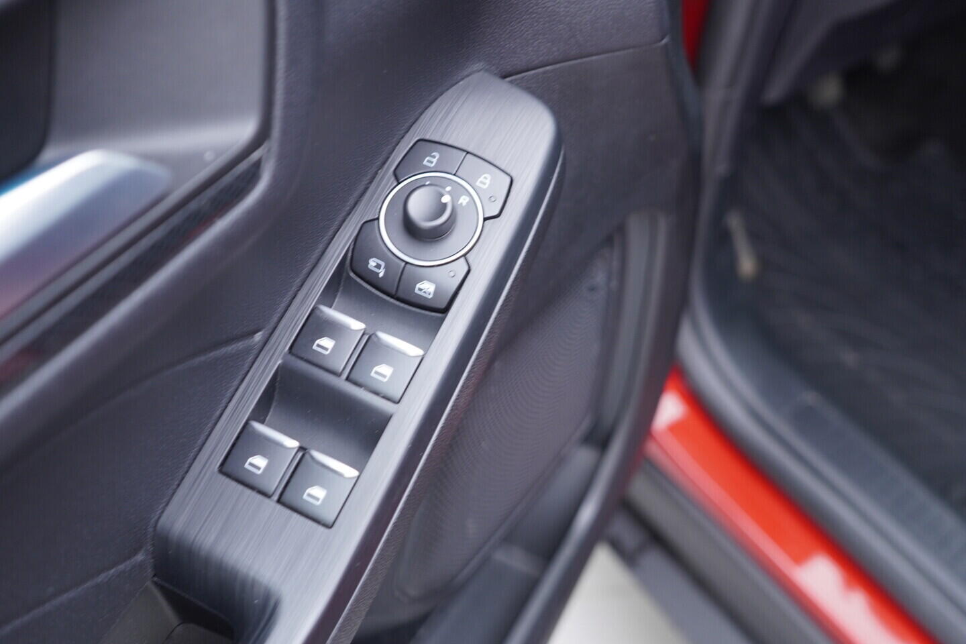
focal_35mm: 36
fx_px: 966
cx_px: 483
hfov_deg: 53.1
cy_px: 322
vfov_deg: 36.9
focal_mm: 24
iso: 320
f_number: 2.8
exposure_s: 1/40
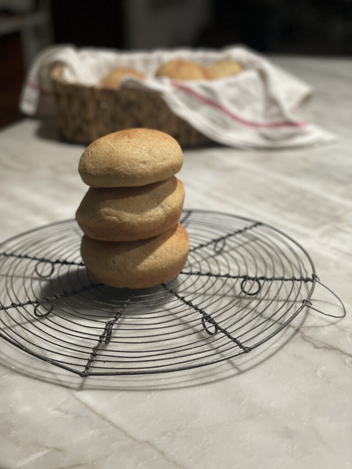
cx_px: 176
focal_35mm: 52
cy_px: 234
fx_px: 705
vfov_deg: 36.8
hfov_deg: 28.0
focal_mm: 6
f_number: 2
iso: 200
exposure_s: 1/40
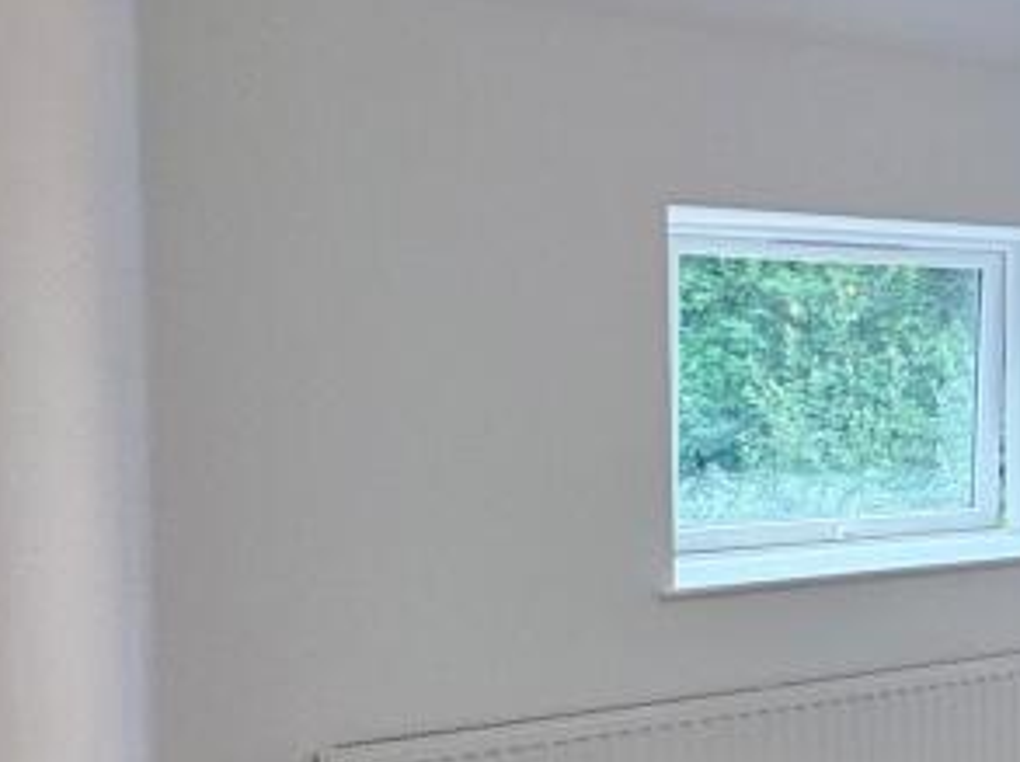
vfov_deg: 29.6
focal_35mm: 49
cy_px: 407
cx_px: 1737
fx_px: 1442
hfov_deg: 23.9
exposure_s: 1/100
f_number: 2.2
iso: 200
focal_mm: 2.22
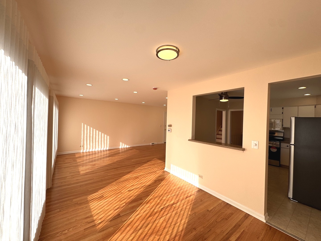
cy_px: 120
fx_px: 130
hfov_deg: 102.1
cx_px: 160
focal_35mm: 14
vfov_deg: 85.7
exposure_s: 1/556
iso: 40
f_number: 2.2
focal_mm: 2.22
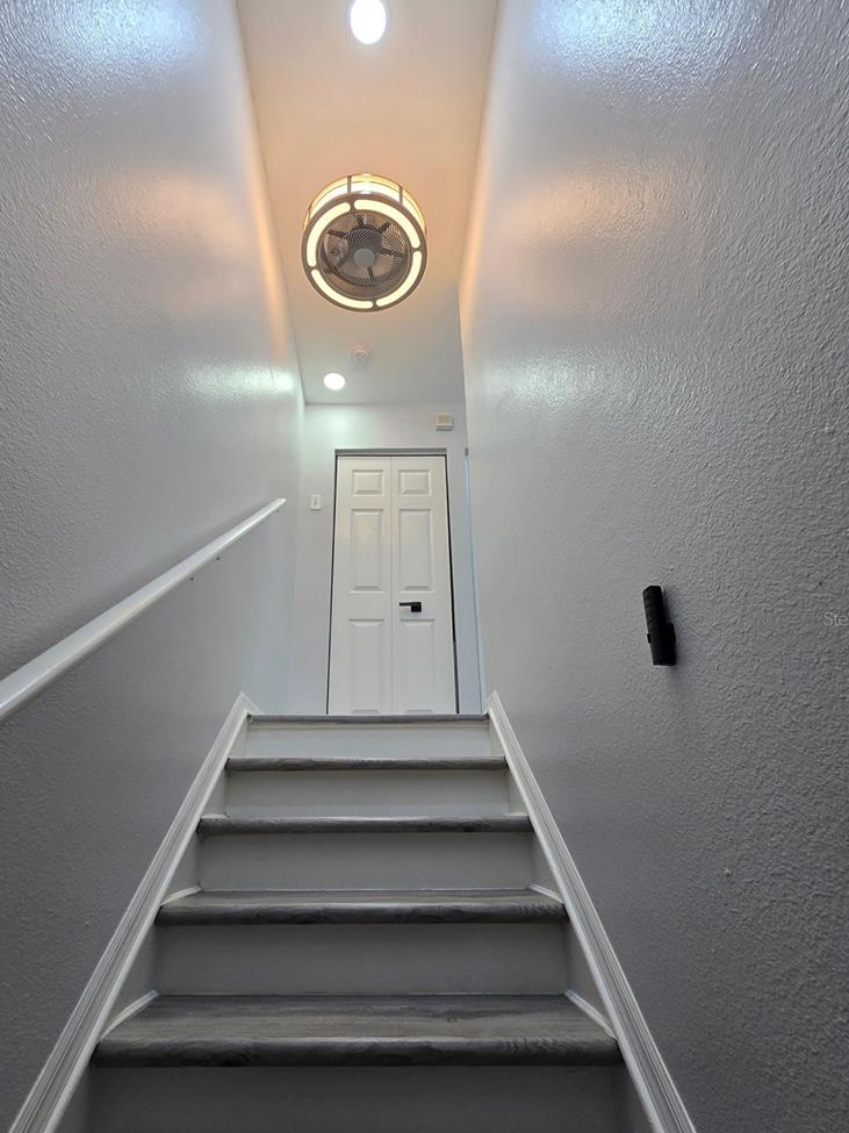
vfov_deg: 94.2
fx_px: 523
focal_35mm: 16
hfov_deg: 77.9
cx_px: 383
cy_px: 618
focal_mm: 2.2
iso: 64
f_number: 2.2
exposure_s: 1/60
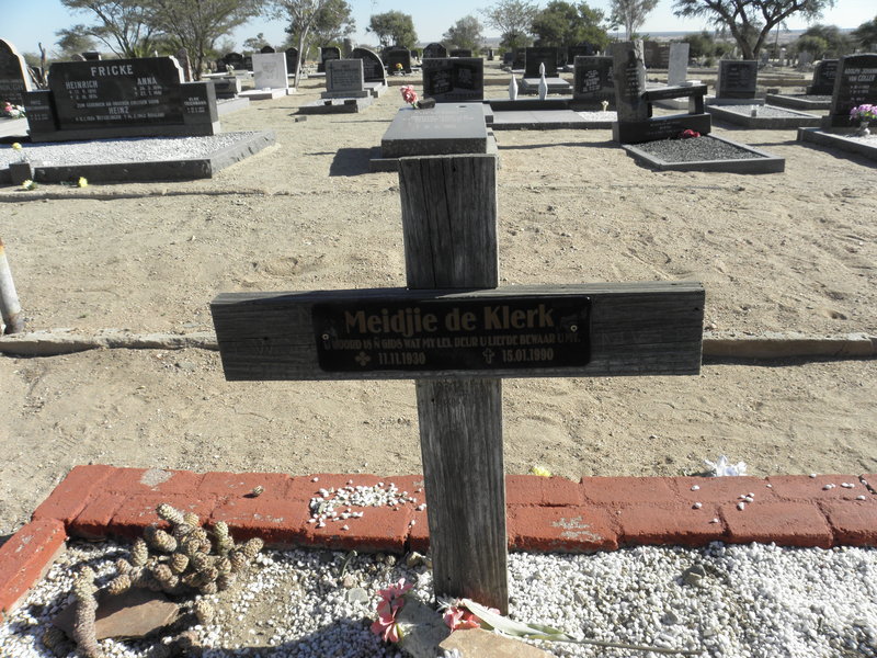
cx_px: 438
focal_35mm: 27
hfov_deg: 65.3
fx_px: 684
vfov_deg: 51.4
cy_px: 329
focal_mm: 4.83
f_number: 5.6
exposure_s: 1/250
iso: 64
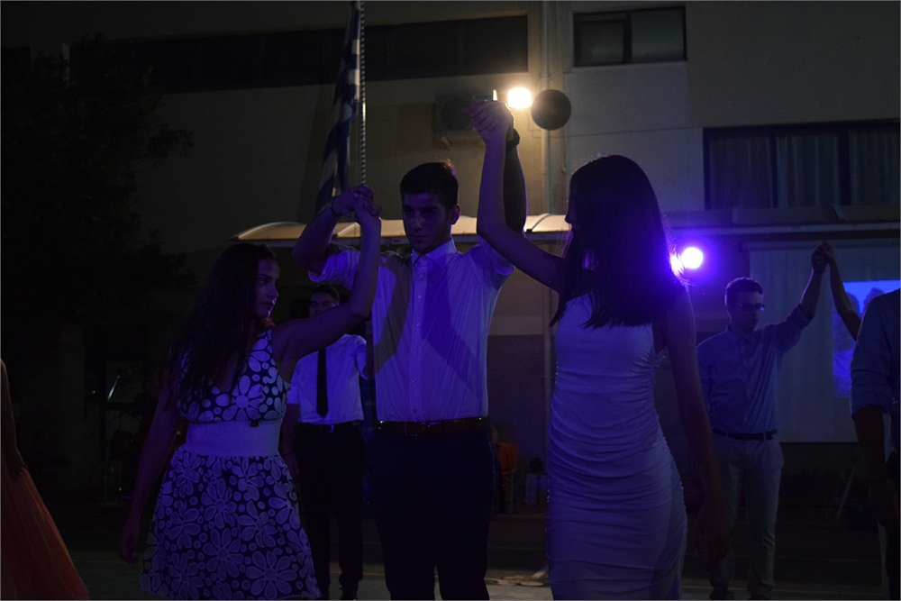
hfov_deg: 38.9
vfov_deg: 26.5
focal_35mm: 51
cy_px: 300
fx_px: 1277
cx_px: 450
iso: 3200
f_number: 4.5
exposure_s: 1/500
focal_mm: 34
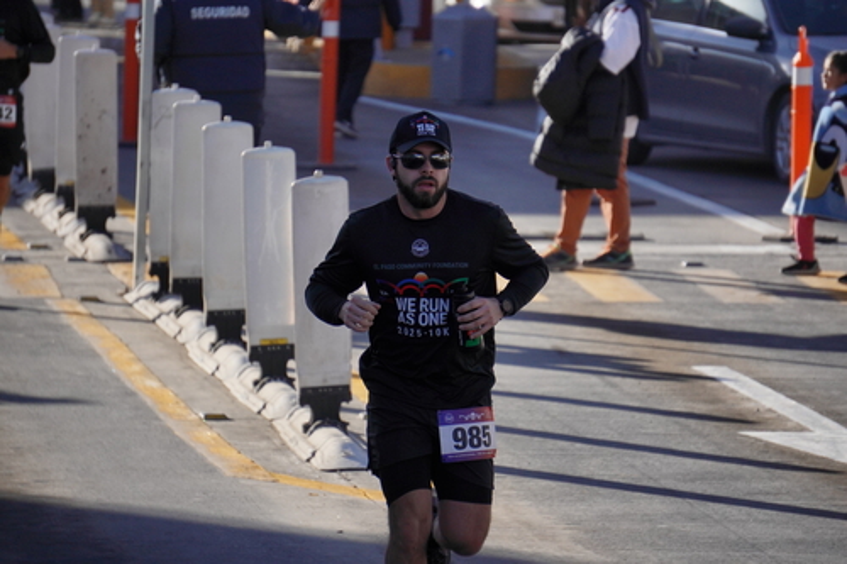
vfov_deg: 4.4
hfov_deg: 6.5
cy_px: 282
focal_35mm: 315
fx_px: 7408
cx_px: 424
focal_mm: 210
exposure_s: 1/2500
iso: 500
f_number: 6.3
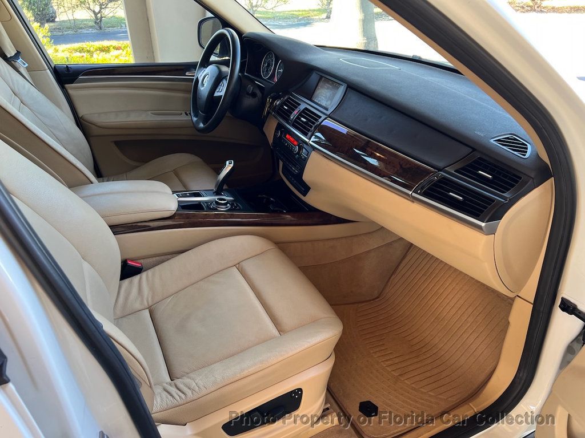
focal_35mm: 26
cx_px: 292
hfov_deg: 67.3
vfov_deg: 53.1
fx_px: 439
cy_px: 219
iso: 125
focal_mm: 5.7
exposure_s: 1/121
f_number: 1.5
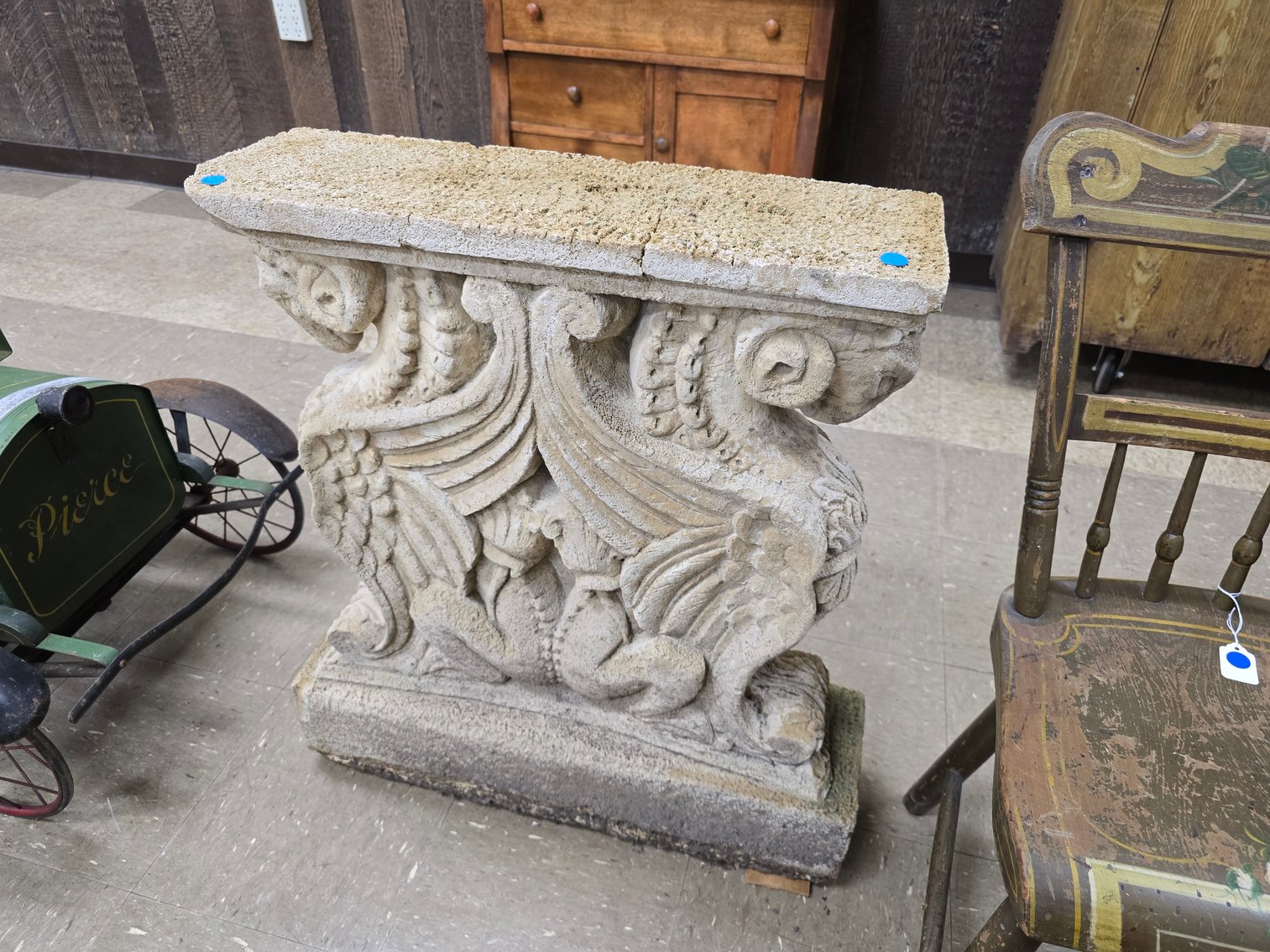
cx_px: 635
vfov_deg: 58.9
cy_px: 476
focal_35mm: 23
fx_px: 844
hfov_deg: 73.9
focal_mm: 6.3
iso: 400
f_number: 1.7
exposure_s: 1/63
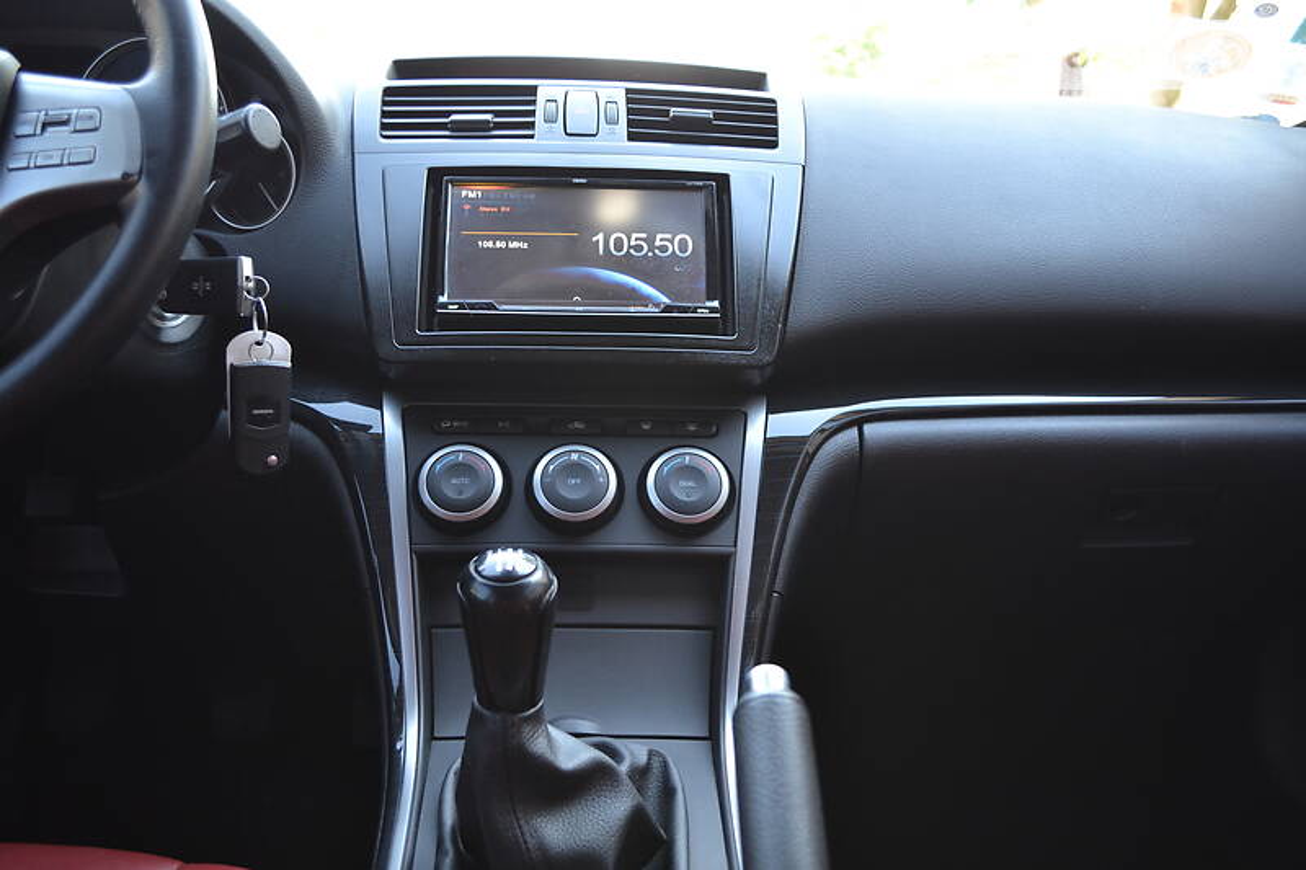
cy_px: 435
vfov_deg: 40.0
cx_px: 653
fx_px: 1197
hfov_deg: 57.2
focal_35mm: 33
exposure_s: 1/30
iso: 400
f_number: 4
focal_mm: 22
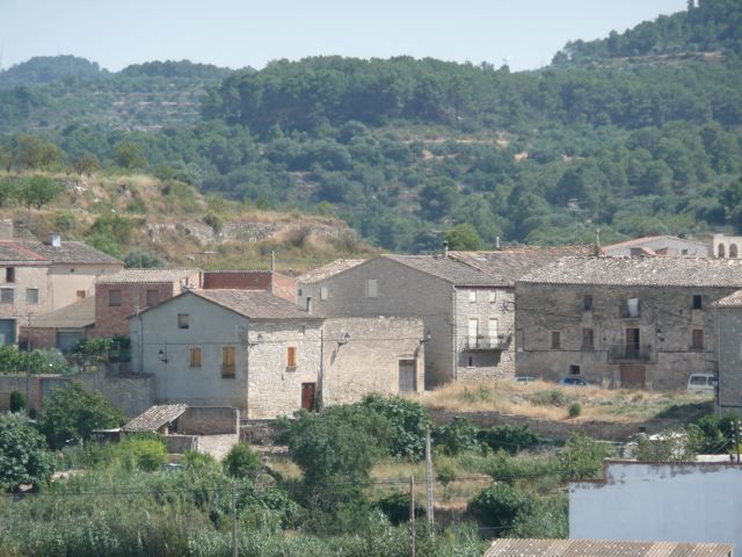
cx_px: 371
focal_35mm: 280
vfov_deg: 5.3
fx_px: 6002
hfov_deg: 7.1
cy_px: 278
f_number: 4.9
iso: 100
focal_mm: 46
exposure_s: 1/320
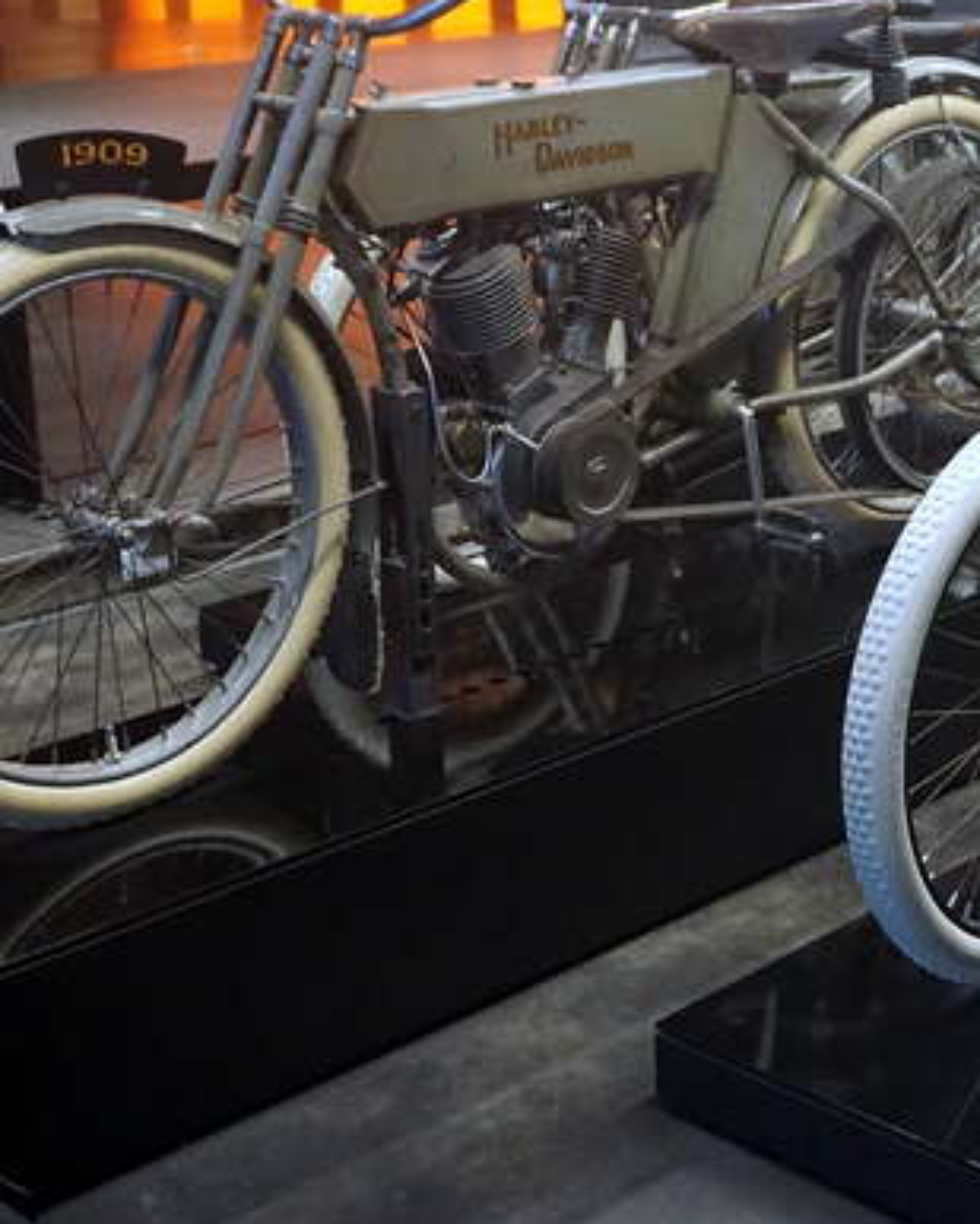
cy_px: 458
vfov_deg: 27.0
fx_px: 2537
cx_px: 812
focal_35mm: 70
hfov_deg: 21.5
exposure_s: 1/50
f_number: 4.5
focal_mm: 24
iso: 3200
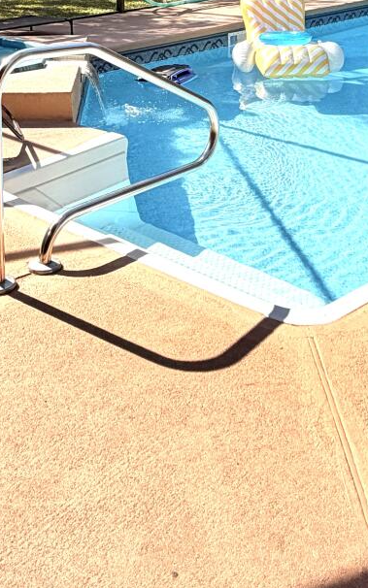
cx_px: 144
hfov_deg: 26.3
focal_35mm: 49
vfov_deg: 37.5
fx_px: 786
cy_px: 25
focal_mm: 2.22
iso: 40
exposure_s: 1/672
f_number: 2.2
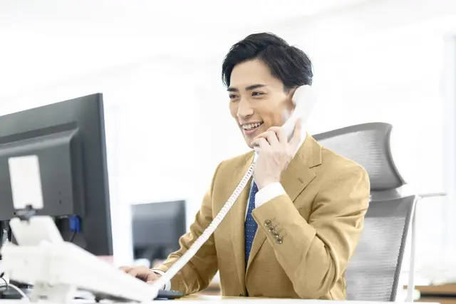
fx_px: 1077
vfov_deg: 16.1
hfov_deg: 23.9
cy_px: 152
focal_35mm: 85
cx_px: 228
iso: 320
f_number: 2.5
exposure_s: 1/160
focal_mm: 85
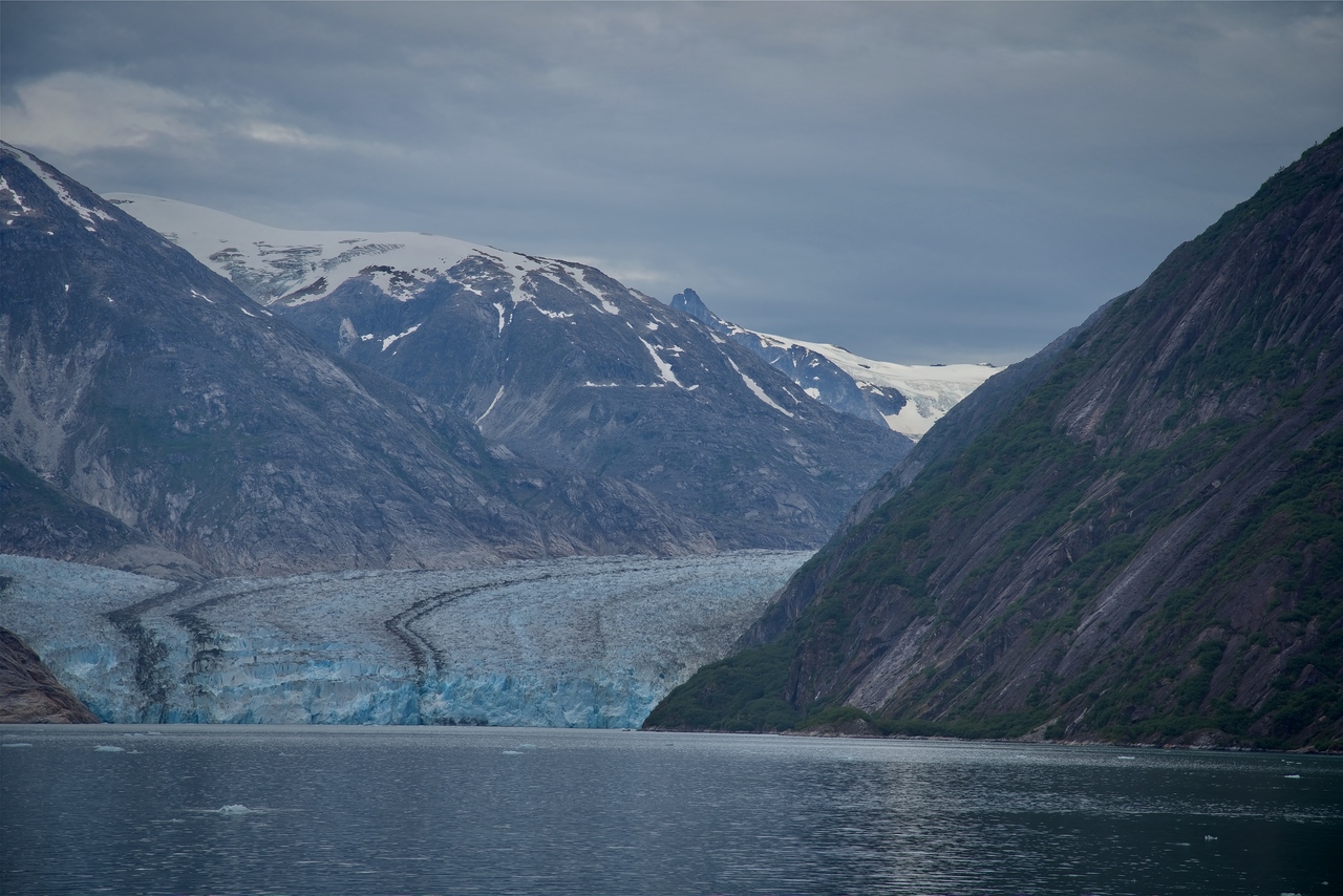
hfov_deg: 17.1
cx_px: 672
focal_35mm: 120
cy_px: 448
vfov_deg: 11.4
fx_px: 4477
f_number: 8
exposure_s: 1/250
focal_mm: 120
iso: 100
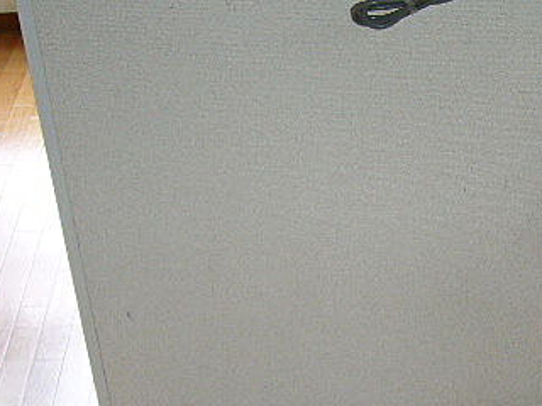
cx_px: 467
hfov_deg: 27.0
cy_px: 298
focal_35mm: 70
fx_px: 1096
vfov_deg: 20.9
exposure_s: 1/30
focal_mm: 5.8
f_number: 2.8
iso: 100
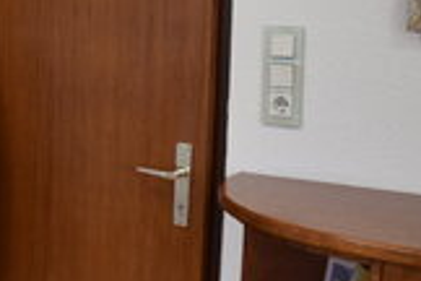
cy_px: 120
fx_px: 935
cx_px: -179
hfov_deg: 21.8
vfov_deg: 17.1
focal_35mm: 80
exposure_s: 1/125
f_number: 4
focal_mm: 18
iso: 800
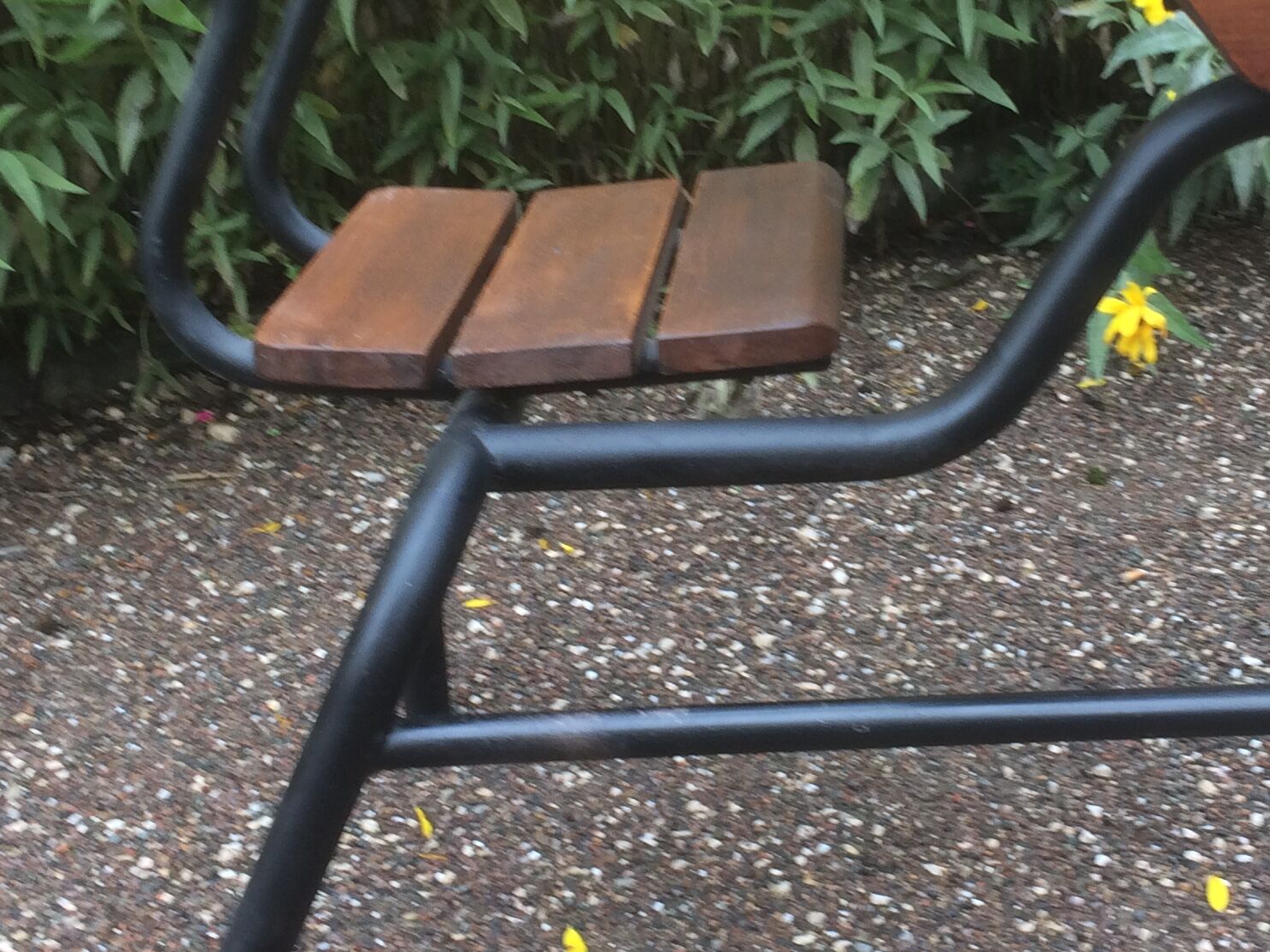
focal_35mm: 64
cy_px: 295
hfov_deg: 30.0
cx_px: 865
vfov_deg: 22.8
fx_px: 2348
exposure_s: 1/104
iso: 32
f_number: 2.2
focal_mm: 4.15
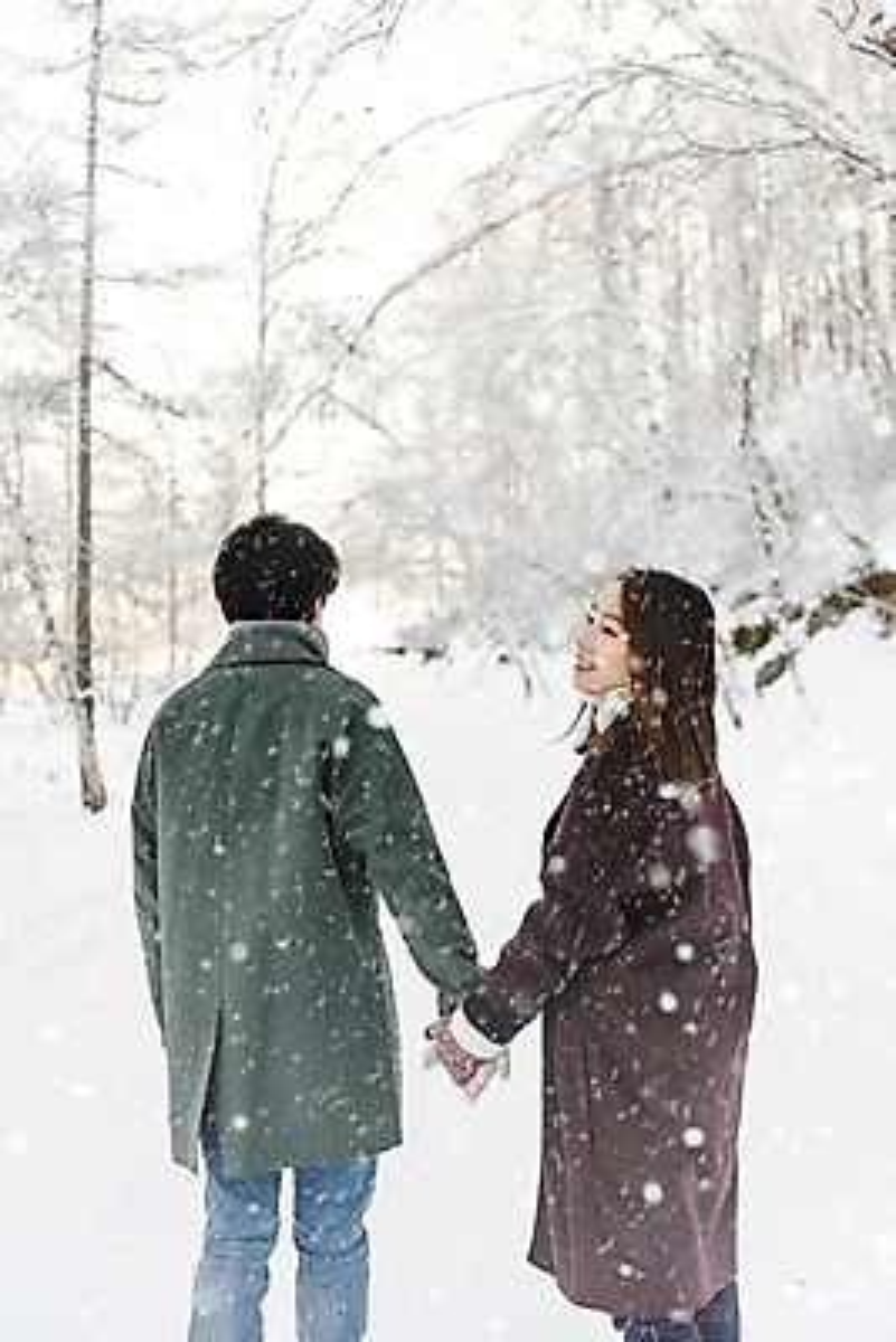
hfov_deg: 28.1
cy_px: 671
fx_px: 1790
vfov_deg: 41.1
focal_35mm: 48
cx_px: 448
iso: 400
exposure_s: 1/1000
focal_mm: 48
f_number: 2.8
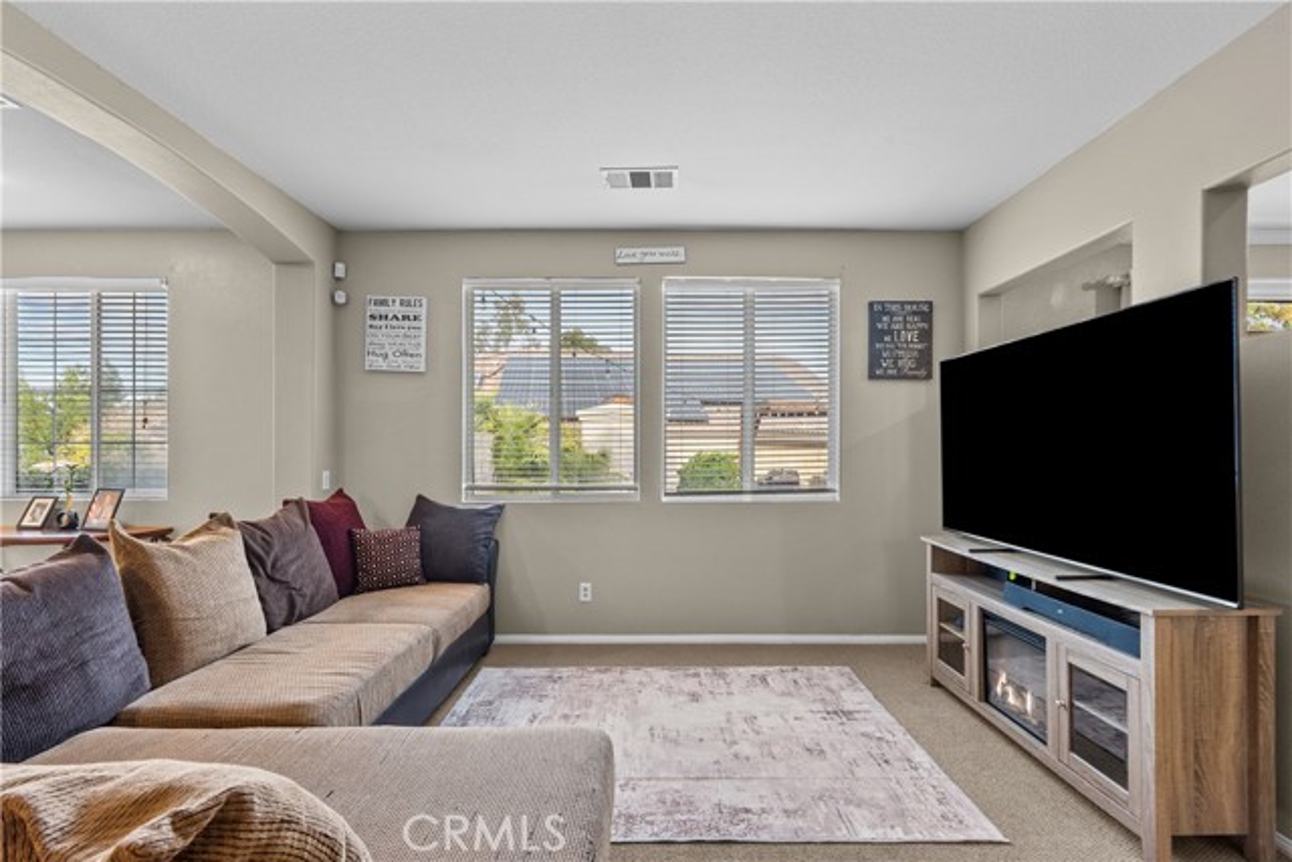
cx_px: 646
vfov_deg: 73.8
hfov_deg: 96.7
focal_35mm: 16
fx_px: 574
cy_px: 431
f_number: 8
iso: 2000
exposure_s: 1/6
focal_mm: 16
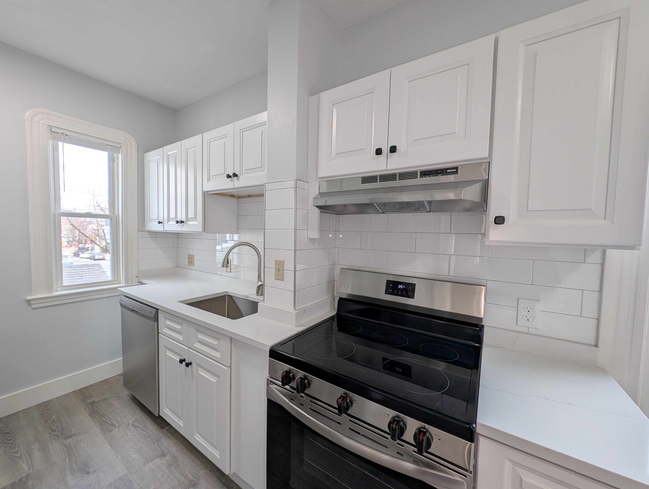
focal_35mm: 12
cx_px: 324
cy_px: 244
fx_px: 225
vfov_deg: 94.6
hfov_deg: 110.5
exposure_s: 1/120
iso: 52
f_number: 1.95
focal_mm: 2.23
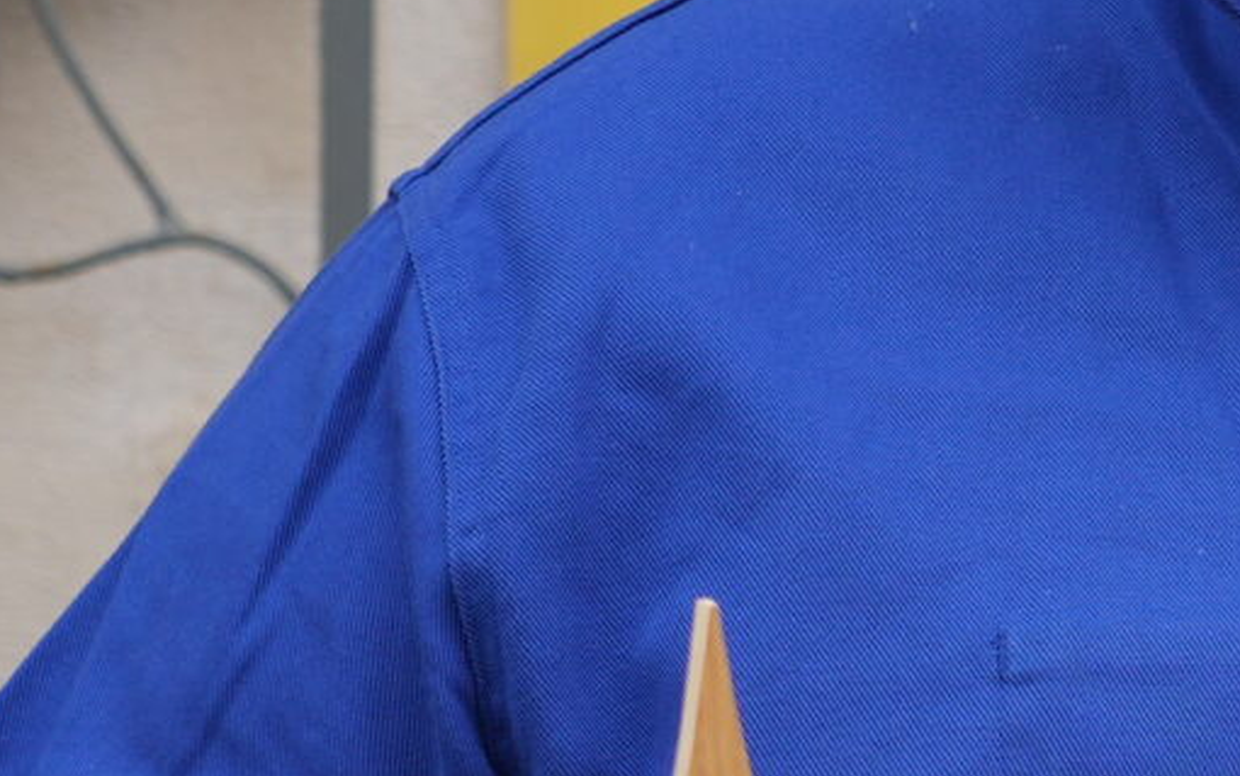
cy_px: 636
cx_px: 2074
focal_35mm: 302
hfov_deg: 6.8
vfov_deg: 4.3
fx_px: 10208
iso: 160
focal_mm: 59
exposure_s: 1/160
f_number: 5.6
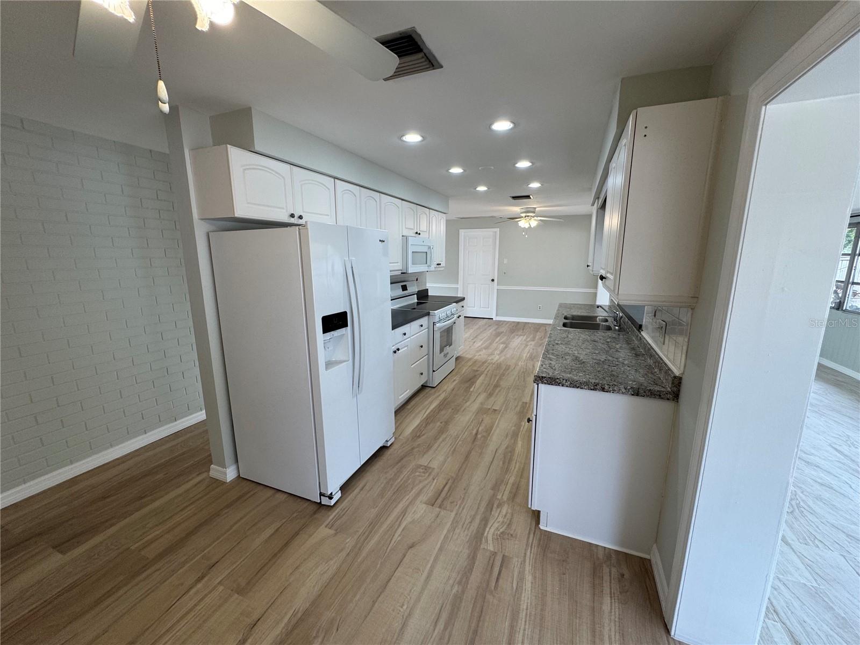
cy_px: 322
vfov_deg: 85.7
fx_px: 348
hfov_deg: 102.1
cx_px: 430
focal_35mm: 14
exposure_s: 1/120
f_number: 2.2
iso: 100
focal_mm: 2.22
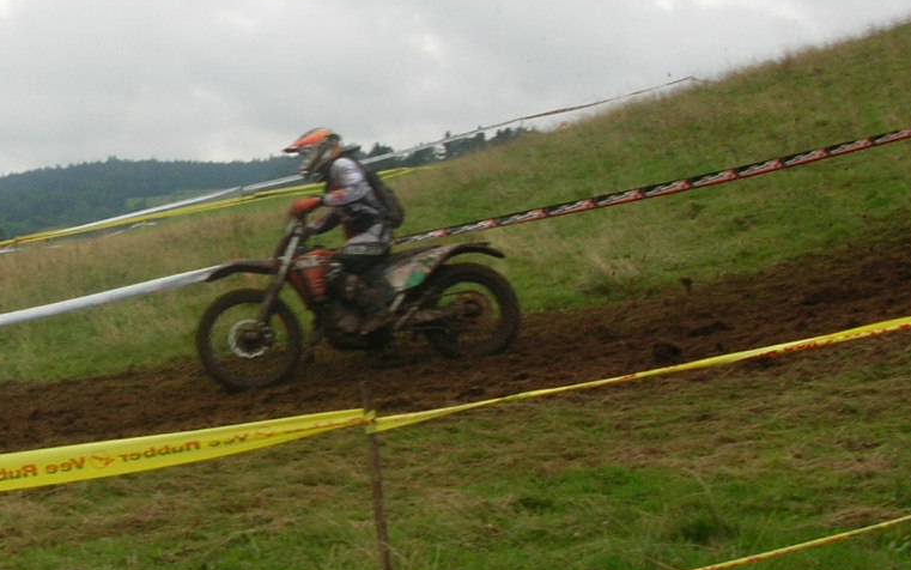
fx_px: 1937
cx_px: 124
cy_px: 208
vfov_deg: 16.7
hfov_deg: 25.8
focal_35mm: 78
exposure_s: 1/196
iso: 50
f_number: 5.6
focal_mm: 5.8
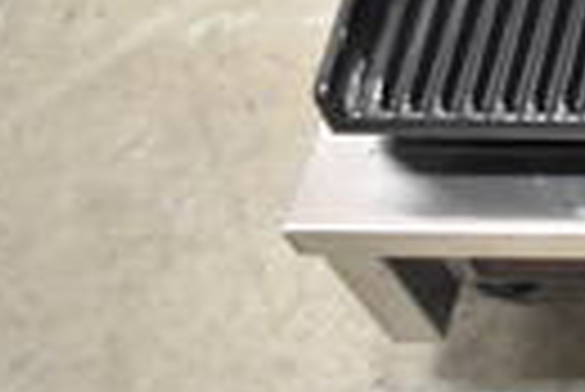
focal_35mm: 127
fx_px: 2066
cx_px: 1274
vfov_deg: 10.4
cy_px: -216
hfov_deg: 13.2
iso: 2800
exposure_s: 1/30
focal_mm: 18
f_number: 3.5
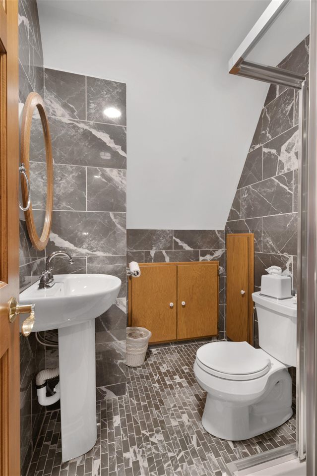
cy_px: 238
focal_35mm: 16
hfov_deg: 73.7
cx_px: 158
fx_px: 212
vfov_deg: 96.8
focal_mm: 16
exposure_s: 2.5
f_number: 9
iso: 320
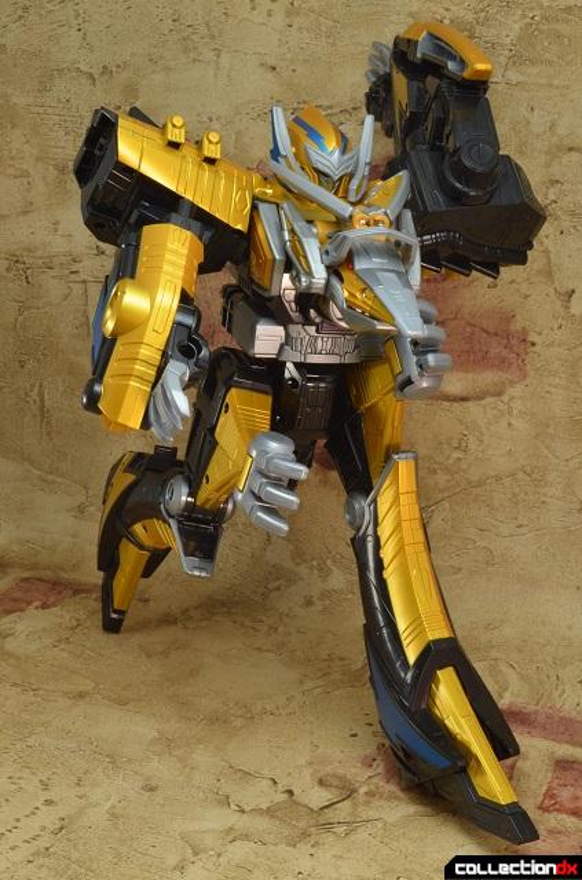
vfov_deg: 37.9
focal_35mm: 52
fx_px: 1281
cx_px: 291
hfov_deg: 25.6
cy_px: 440
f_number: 22
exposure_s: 1/1.3
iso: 100
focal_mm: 35
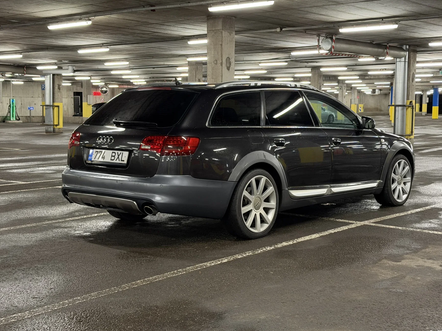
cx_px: 233
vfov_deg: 27.5
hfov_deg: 36.2
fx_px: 677
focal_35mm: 53
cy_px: 160
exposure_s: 1/50
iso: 250
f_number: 1.78
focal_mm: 6.76
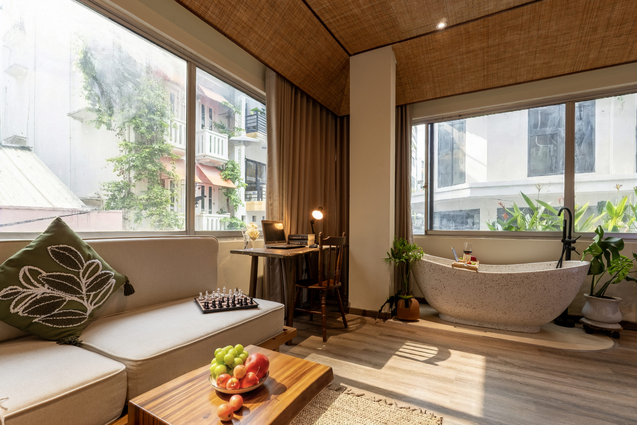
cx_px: 318
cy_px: 212
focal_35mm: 16
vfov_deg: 72.1
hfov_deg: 95.0
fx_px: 292
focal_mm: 11
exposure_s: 1/13
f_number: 5.6
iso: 100
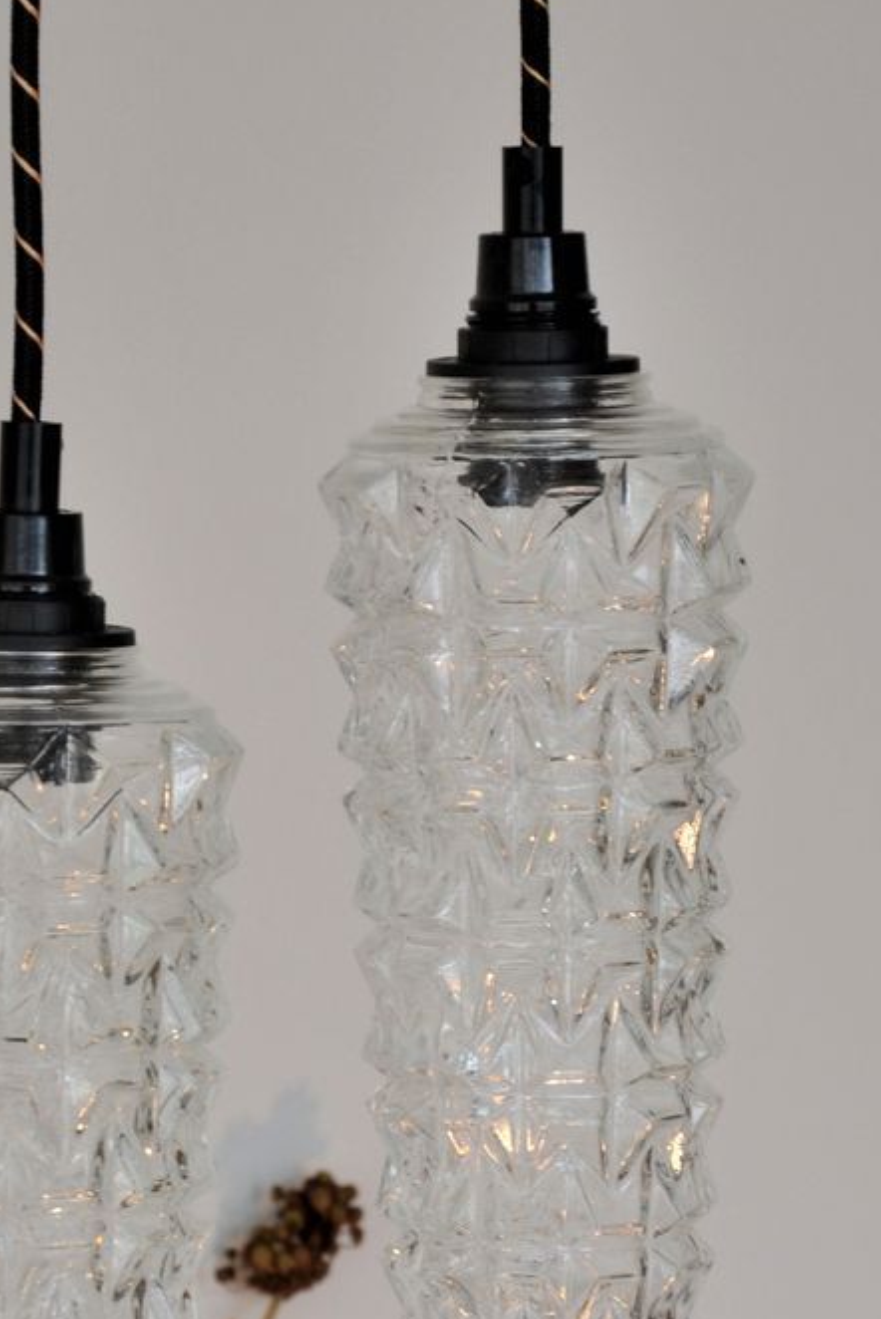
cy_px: 1178
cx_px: 442
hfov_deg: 4.3
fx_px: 11771
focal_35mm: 321
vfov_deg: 6.4
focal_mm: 105
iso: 400
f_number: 5.6
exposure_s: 1/250
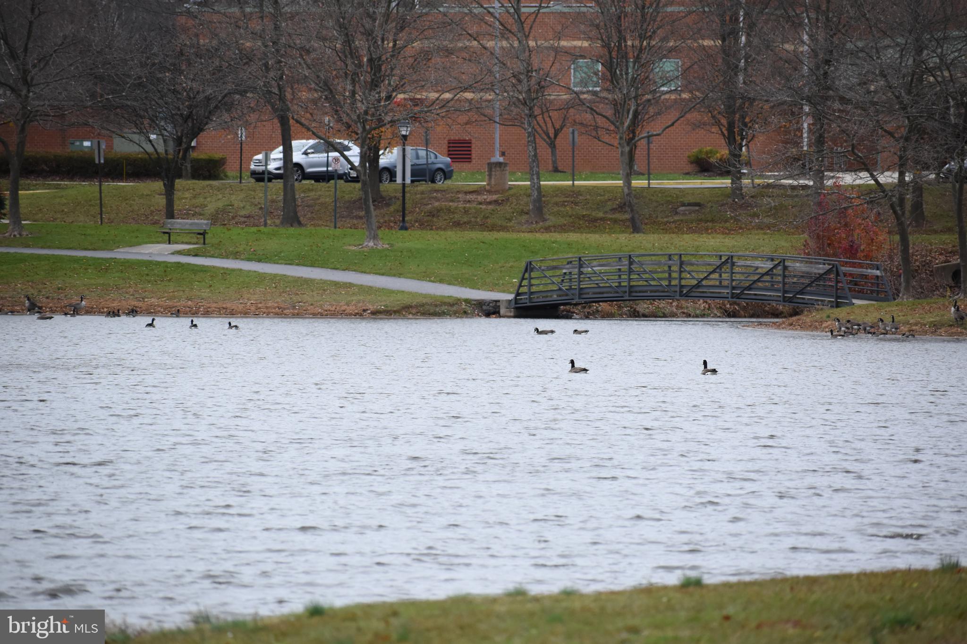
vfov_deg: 5.1
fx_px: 7251
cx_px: 484
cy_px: 322
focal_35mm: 270
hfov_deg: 7.6
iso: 800
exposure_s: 1/800
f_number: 5.3
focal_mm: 180
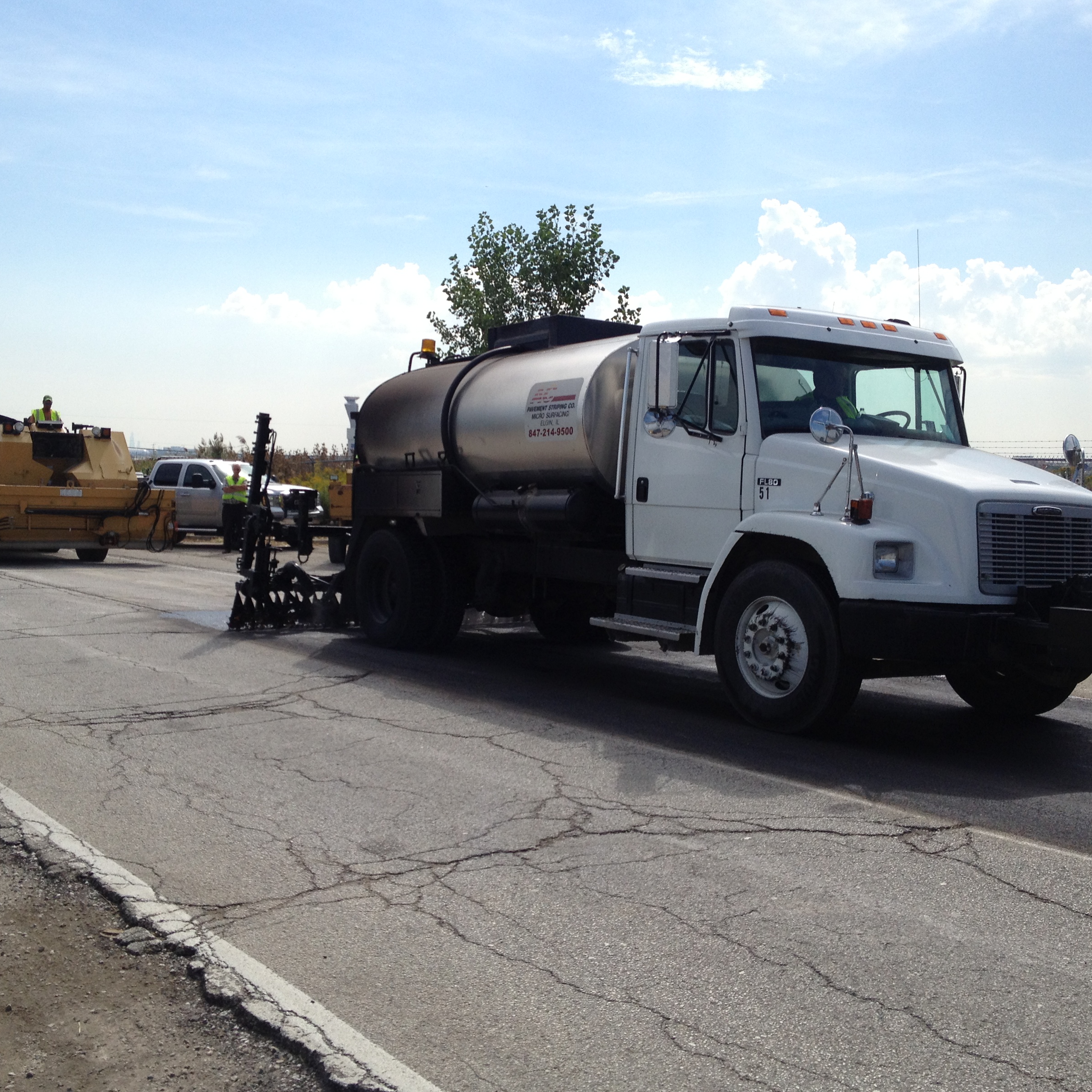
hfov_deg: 40.0
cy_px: 541
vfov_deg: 40.0
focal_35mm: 42
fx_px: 1499
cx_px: 517
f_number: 2.4
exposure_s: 1/2304
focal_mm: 4.28
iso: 50
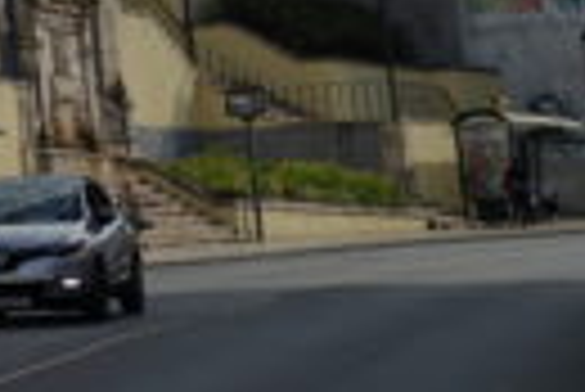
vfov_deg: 6.4
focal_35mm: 205
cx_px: -954
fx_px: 3335
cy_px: -599
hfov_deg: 8.8
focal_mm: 13.7
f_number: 5
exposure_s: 1/1000
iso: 100
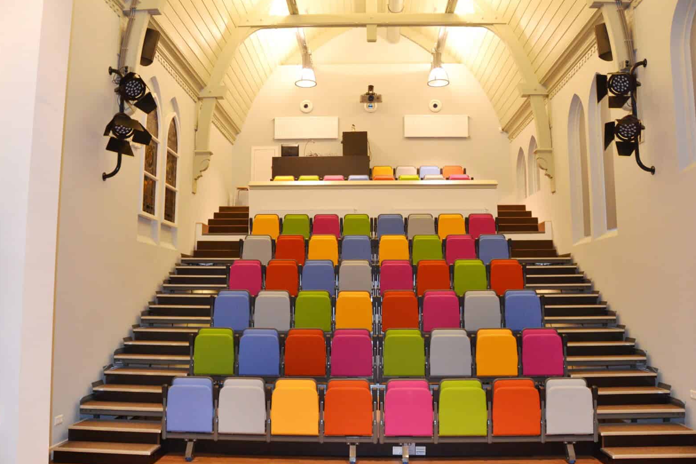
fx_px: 599
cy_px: 213
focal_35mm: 31
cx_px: 340
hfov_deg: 60.3
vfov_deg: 42.3
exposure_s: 1/60
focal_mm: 18
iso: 1100
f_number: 3.5
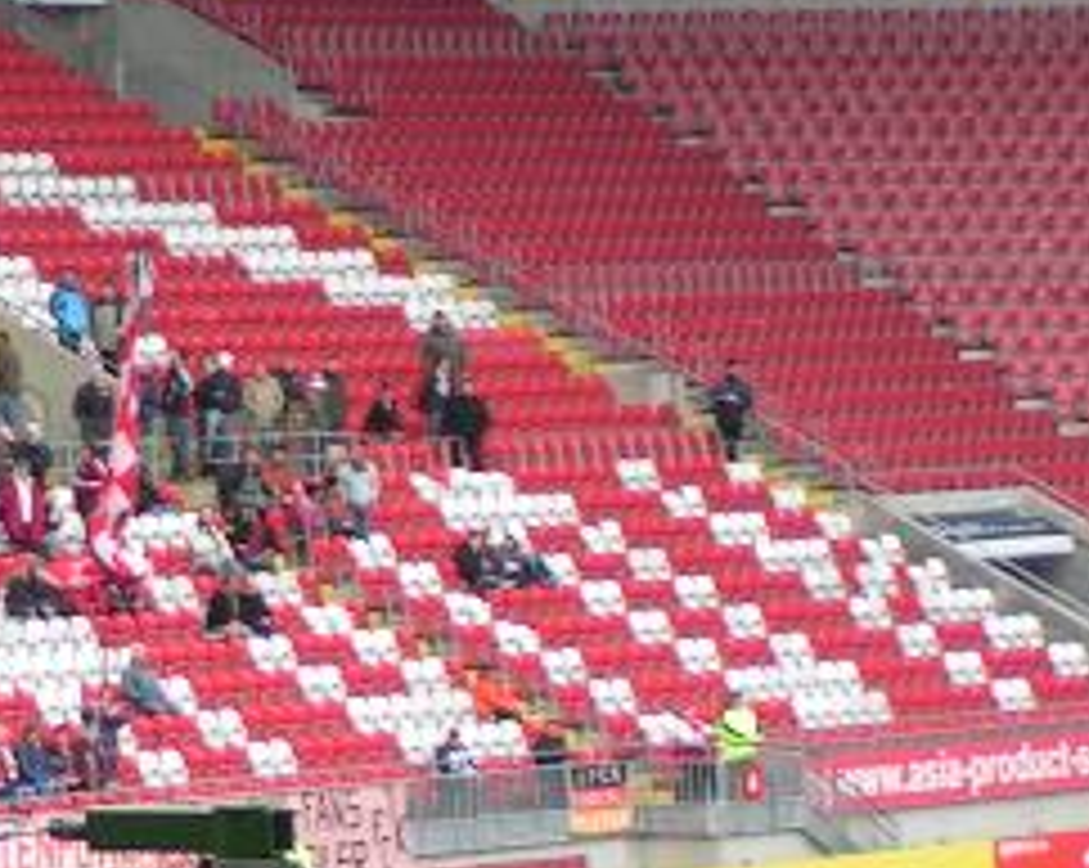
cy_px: -76
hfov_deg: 6.2
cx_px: -675
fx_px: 9883
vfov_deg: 5.0
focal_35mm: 307
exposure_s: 1/100
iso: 50
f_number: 3.5
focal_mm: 14.5
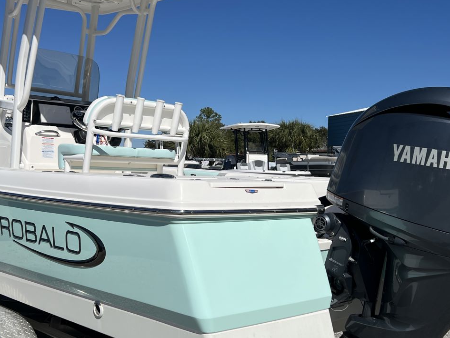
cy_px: 182
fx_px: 572
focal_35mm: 44
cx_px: 211
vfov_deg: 32.9
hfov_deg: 42.9
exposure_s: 1/11364
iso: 50
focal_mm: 5.7
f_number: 1.5
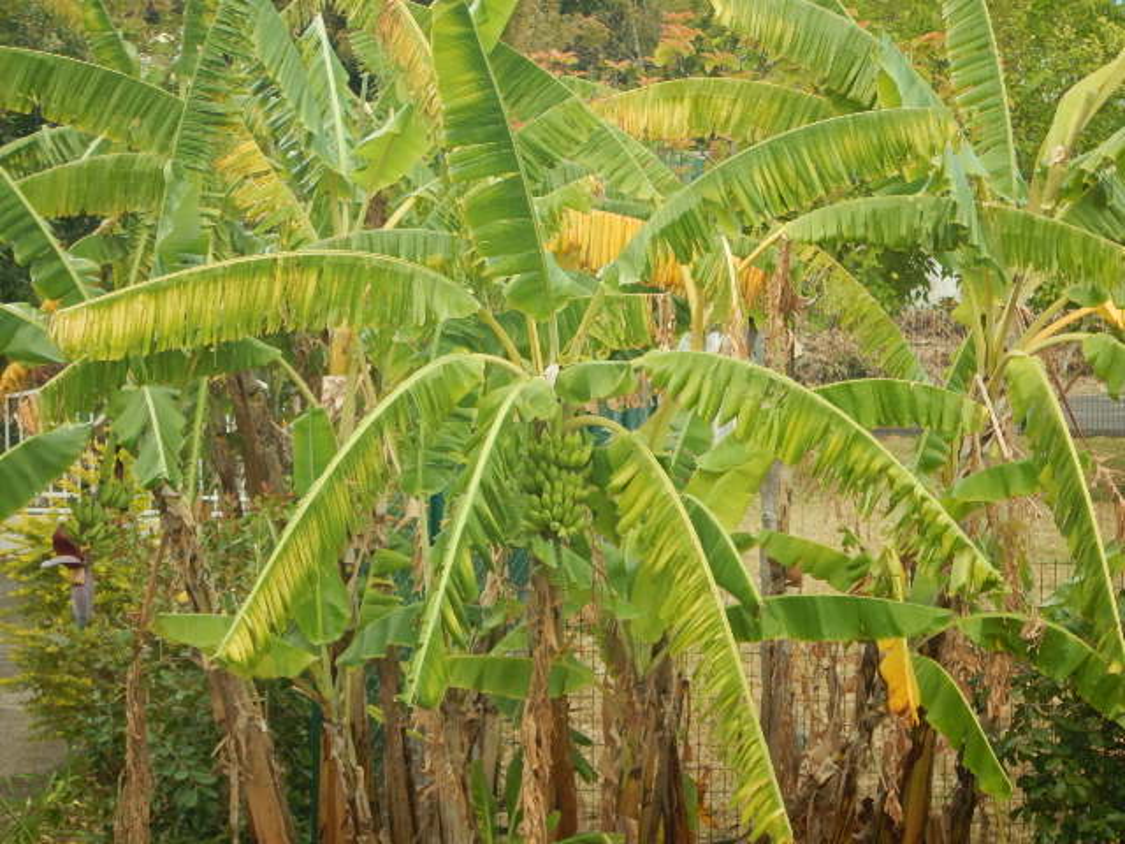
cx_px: 562
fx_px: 3900
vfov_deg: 12.3
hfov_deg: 16.4
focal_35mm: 120
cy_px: 422
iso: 125
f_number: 4.9
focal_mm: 21.5
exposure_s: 1/100
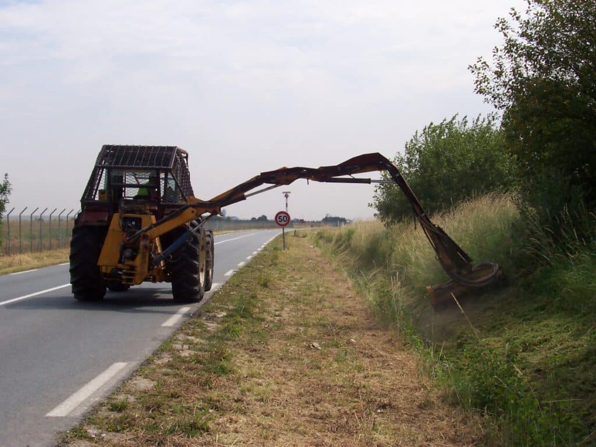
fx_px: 981
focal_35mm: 57
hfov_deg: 33.8
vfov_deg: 25.7
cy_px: 224
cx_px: 298
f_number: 6.7
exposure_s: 1/500
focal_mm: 8.6
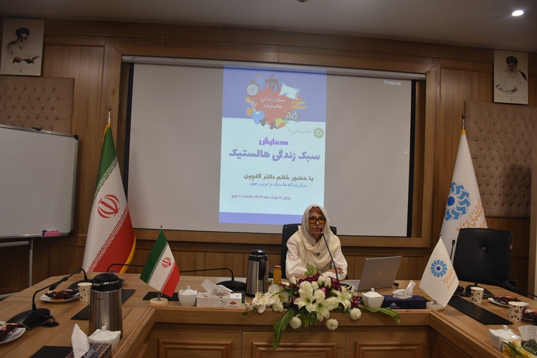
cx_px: 268
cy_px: 179
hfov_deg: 67.4
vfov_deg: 47.9
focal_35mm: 27
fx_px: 403
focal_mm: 18
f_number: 5.6
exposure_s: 1/125
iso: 800
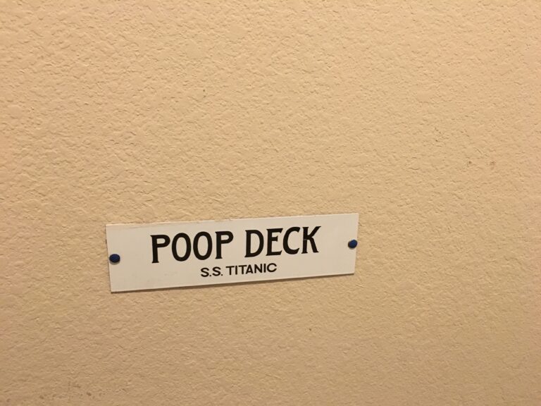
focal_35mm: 29
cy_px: 203
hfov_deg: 61.7
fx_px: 453
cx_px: 270
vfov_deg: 48.2
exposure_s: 1/30
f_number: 2.2
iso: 200
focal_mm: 4.15
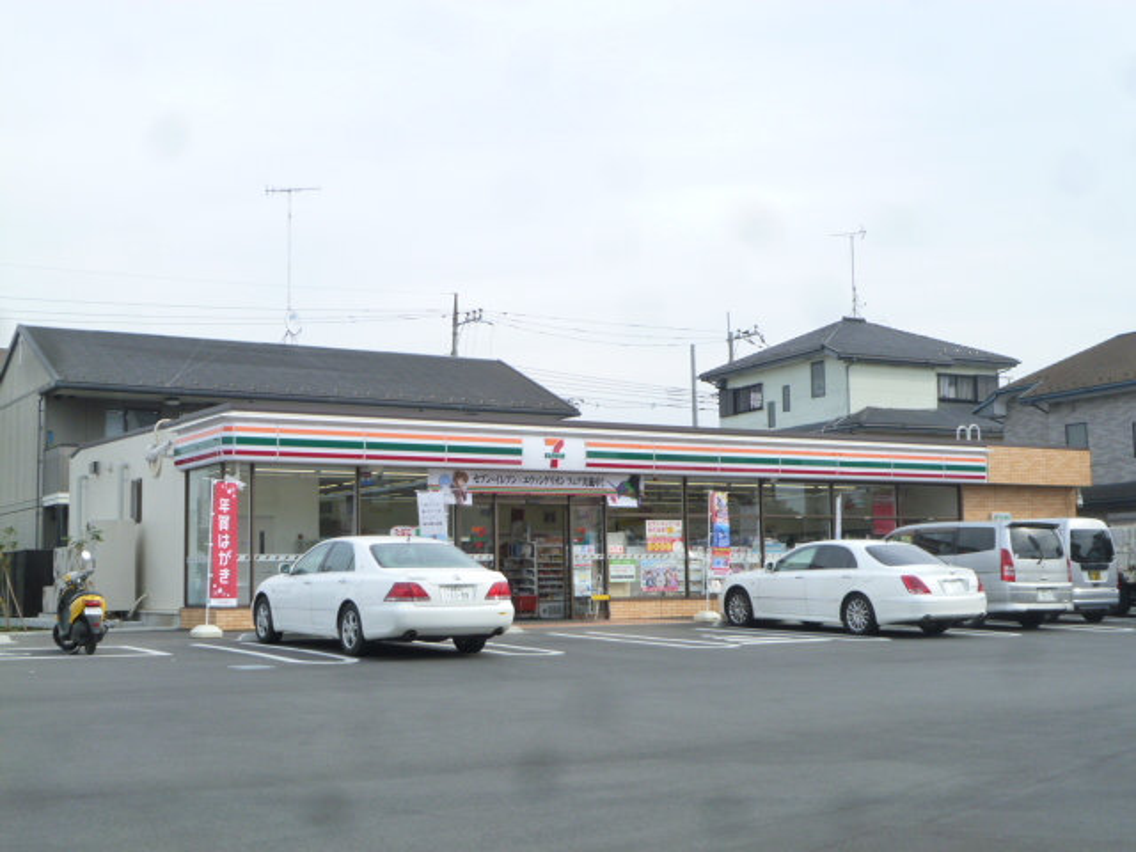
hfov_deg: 40.4
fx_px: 1542
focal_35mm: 47
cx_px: 568
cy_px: 426
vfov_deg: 30.9
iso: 125
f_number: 3.9
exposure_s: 1/320
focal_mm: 8.3
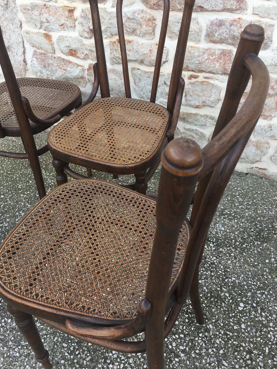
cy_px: 168
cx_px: 136
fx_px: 341
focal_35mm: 32
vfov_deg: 56.7
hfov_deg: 44.2
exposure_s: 1/125
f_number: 2.2
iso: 25
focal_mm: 4.15
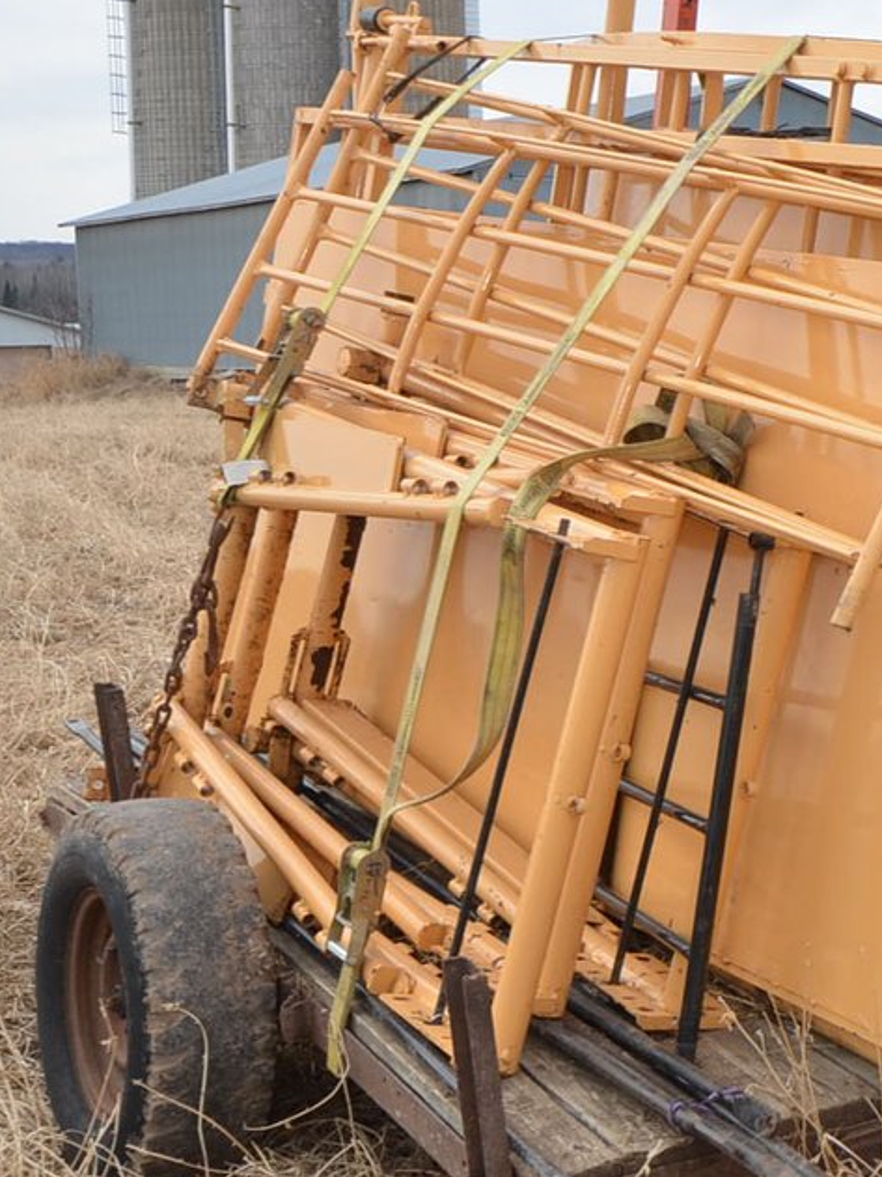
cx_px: 1426
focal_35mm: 74
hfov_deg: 17.3
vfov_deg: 26.2
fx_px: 2525
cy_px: 473
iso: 100
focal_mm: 19
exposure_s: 1/200
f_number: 5.6
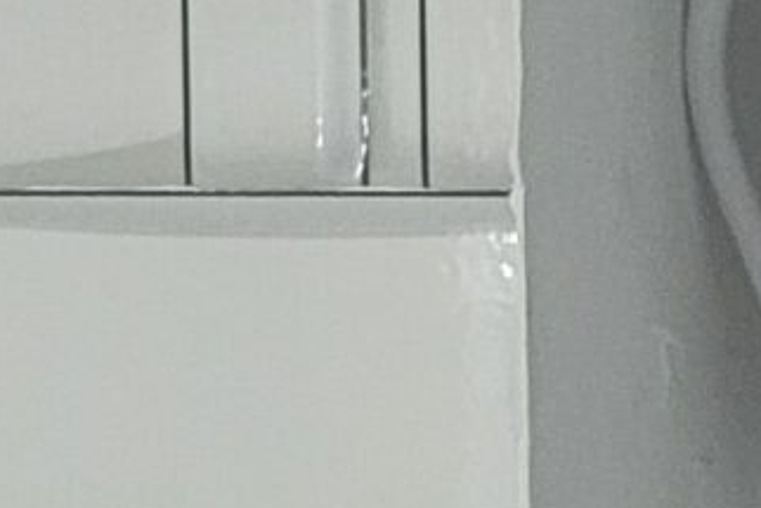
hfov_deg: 7.7
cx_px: 2635
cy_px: 484
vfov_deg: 6.4
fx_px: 4547
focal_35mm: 215
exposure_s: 1/50
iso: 500
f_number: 1.8
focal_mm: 5.4
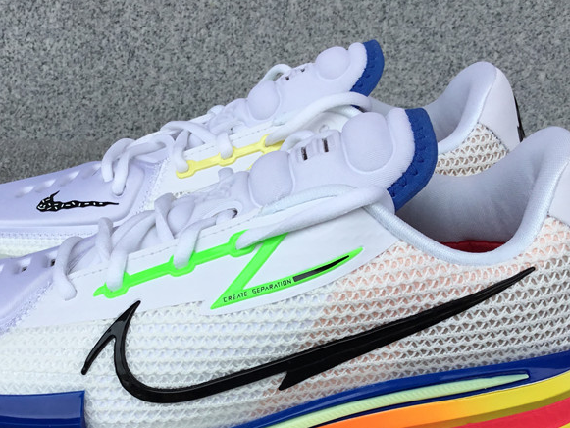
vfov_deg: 29.9
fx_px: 791
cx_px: 228
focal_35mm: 48
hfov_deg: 39.5
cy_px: 303
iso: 25
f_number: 2.4
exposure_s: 1/662
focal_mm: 3.3
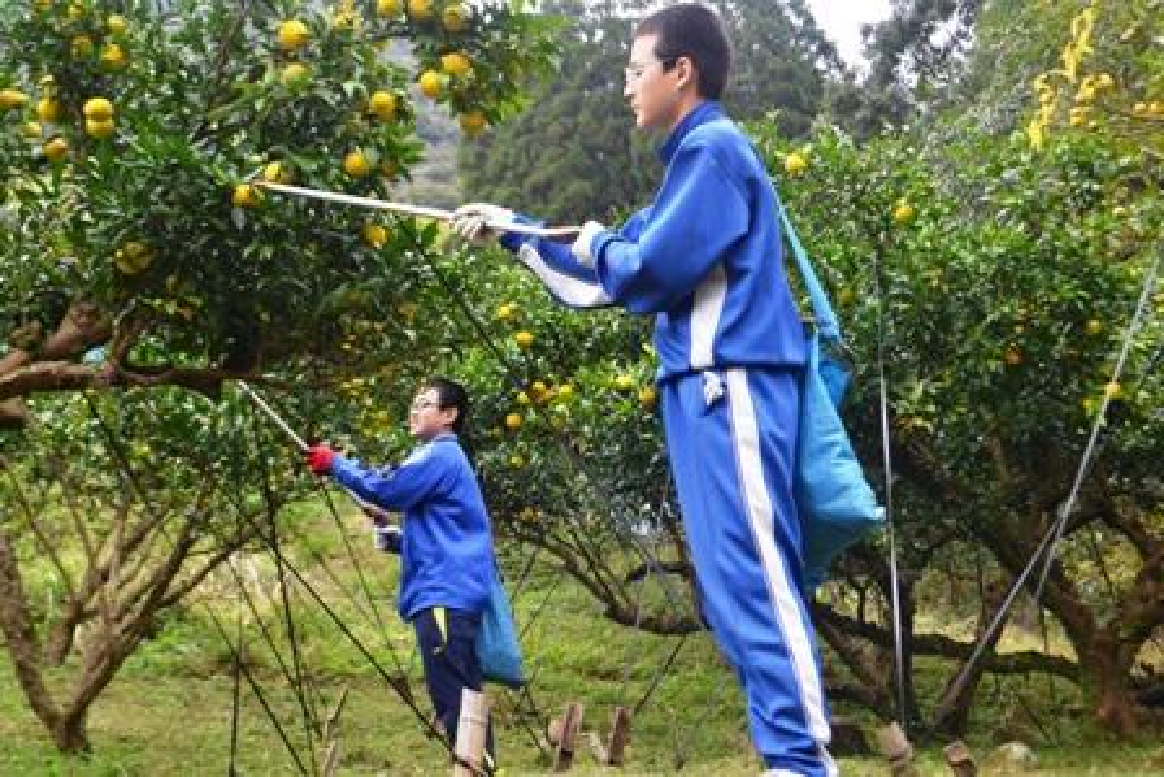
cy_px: 388
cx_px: 582
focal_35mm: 57
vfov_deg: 23.8
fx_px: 1843
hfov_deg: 35.0
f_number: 5.3
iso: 400
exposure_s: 1/125
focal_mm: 38
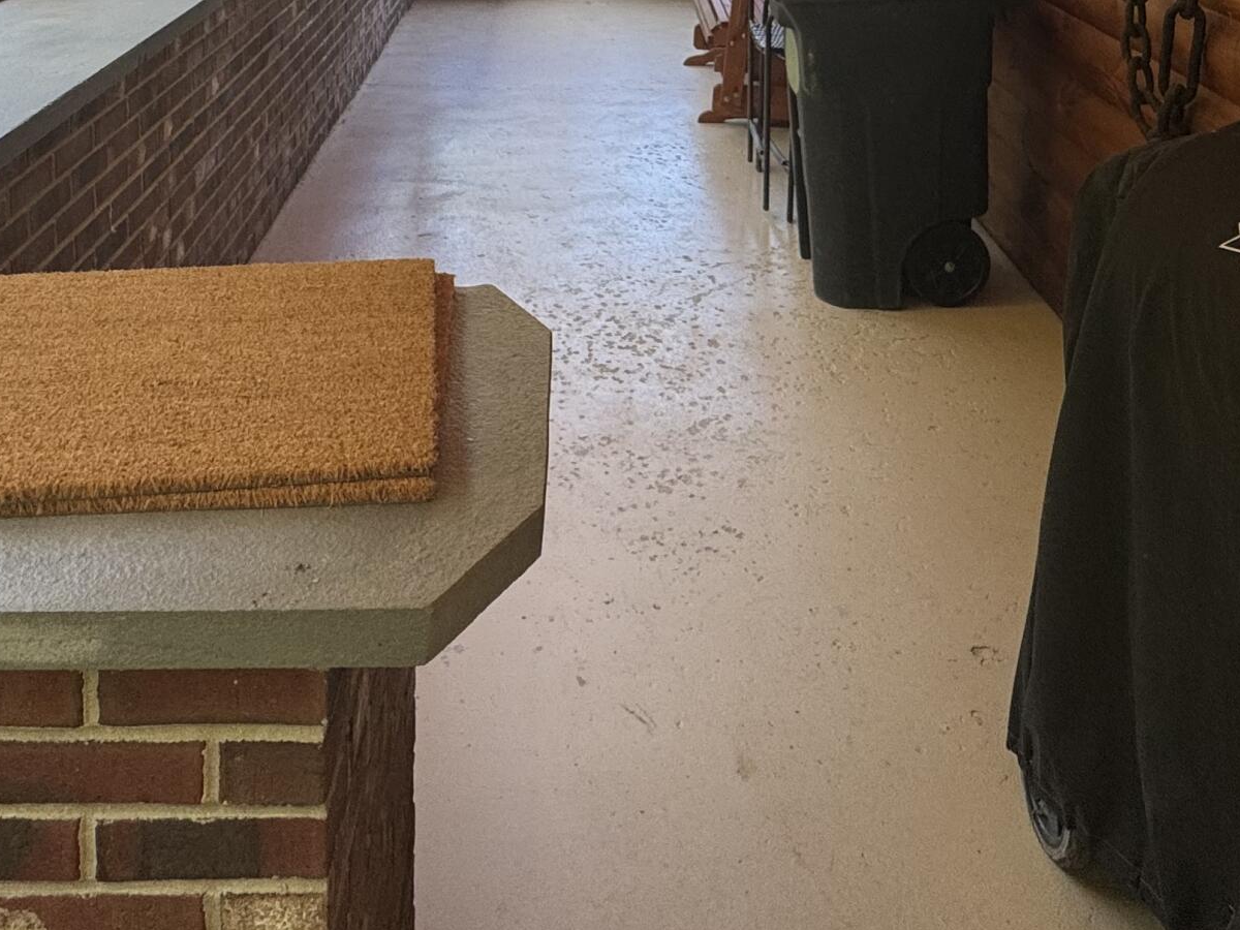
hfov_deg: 52.6
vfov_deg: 33.4
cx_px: 612
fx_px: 1254
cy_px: -178
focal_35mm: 35
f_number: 2.2
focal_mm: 2.22
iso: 80
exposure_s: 1/120
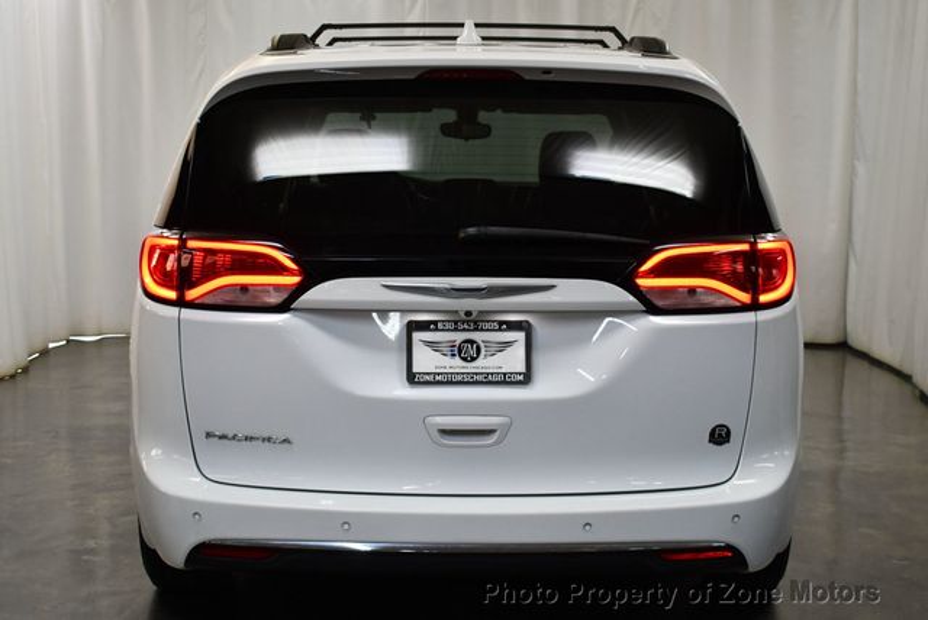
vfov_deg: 22.7
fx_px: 1548
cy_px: 310
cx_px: 464
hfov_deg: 33.4
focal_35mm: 60
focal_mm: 30
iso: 800
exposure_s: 1/160
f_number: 4.2
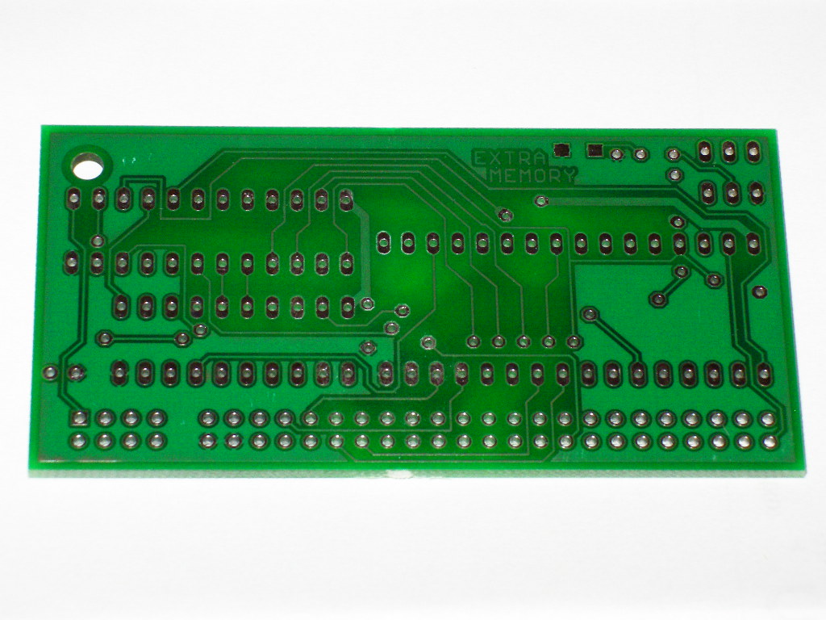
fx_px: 3722
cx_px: 413
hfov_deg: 12.7
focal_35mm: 156
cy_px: 310
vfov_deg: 9.5
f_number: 7.8
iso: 400
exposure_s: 1/100
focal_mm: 32.5
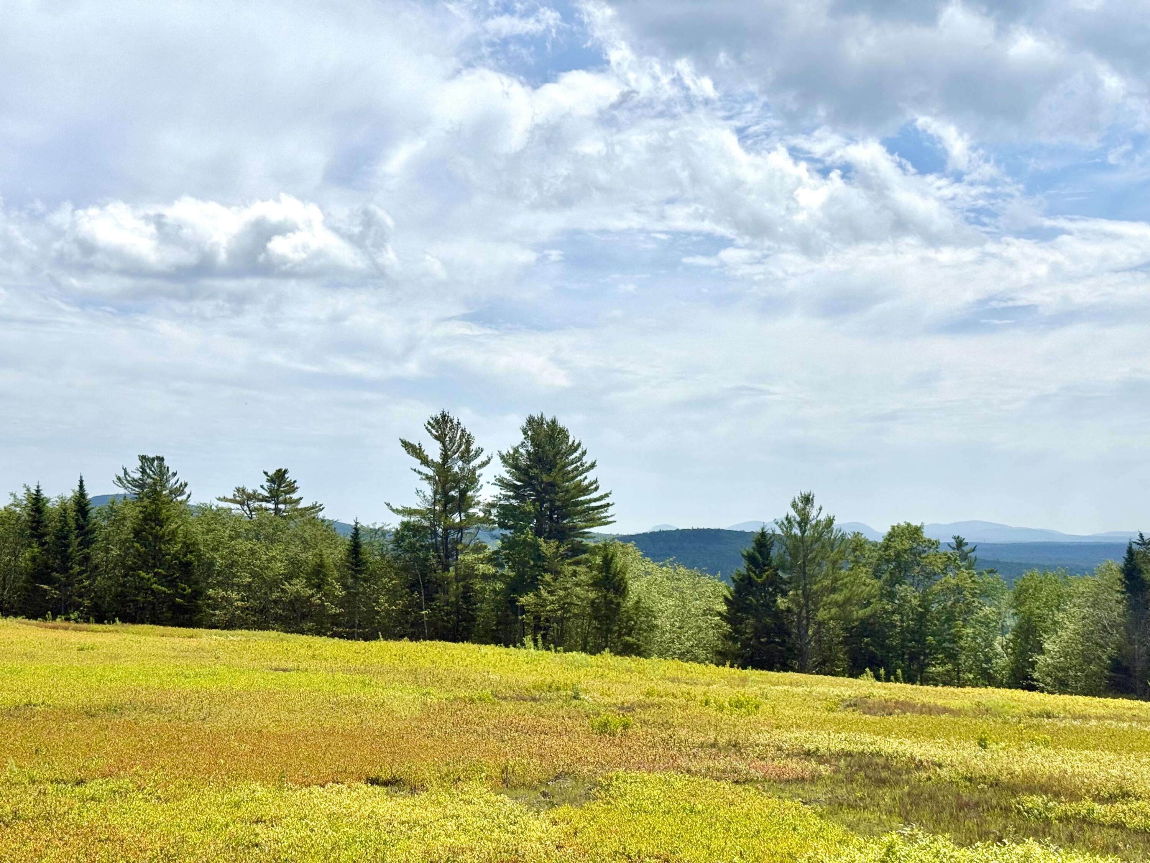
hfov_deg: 39.7
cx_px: 575
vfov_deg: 30.3
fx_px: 1595
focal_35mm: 48
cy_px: 432
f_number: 1.78
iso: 50
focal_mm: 6.76
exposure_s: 1/13333
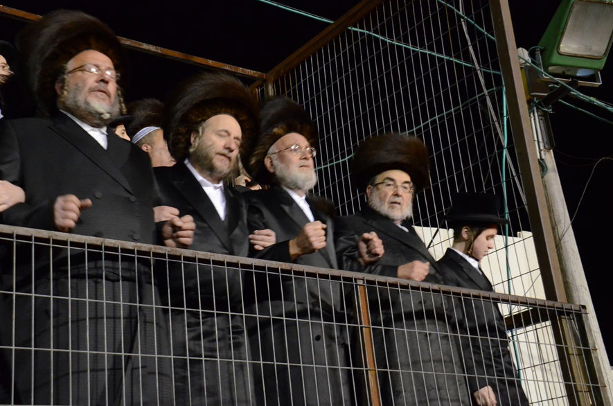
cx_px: 265
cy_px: 208
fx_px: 1002
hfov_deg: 34.0
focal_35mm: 59
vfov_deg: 22.9
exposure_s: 1/40
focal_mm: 34
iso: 3200
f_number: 4.5
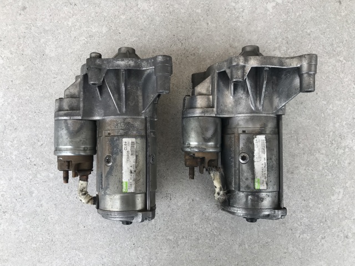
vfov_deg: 49.7
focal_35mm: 28
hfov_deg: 63.5
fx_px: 287
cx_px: 178
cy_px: 133
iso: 20
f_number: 1.8
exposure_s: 1/247
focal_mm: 3.99
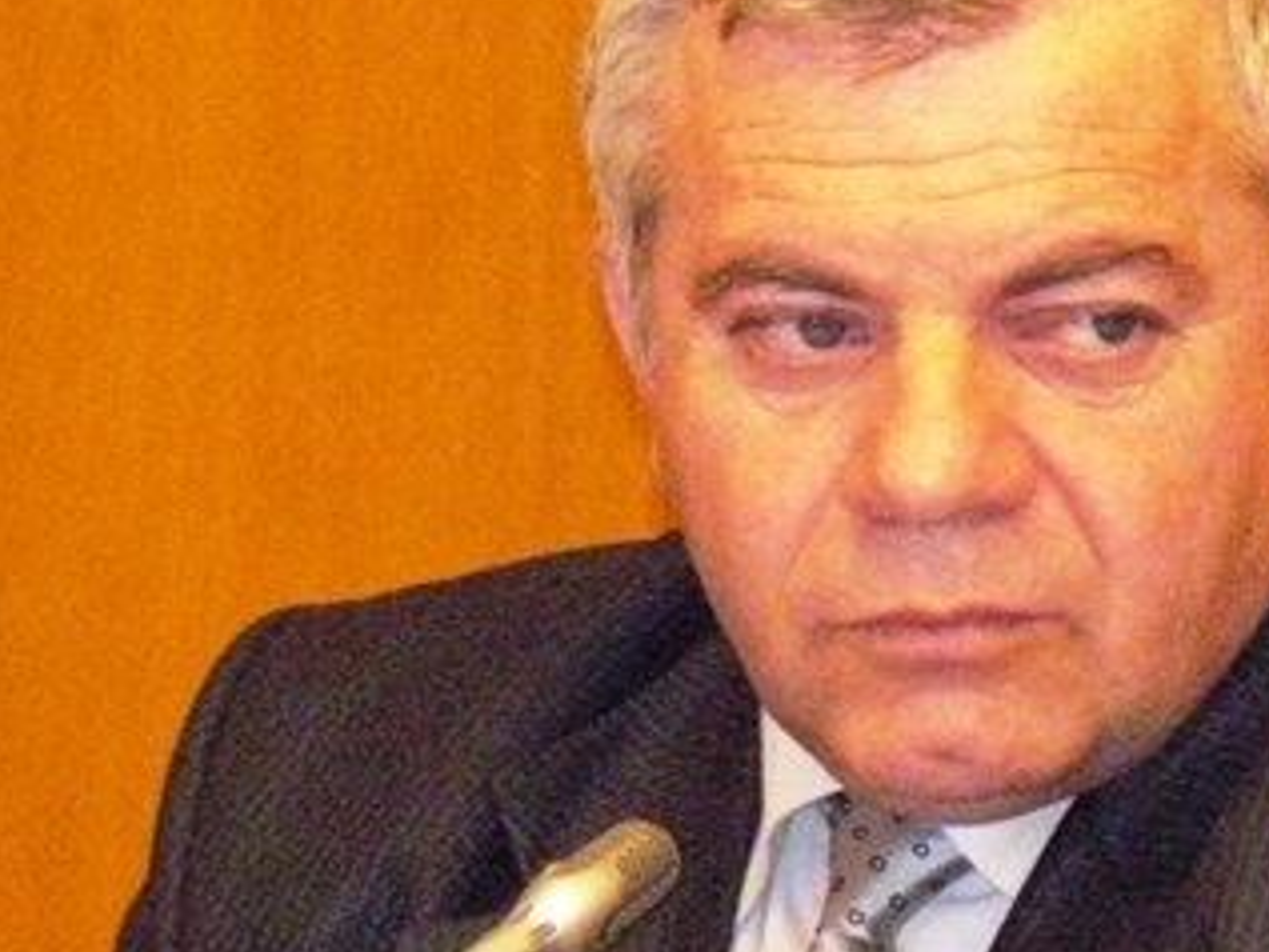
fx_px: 32016
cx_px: 877
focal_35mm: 873
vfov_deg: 1.7
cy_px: 512
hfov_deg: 2.3
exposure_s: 1/160
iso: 1250
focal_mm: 72
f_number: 4
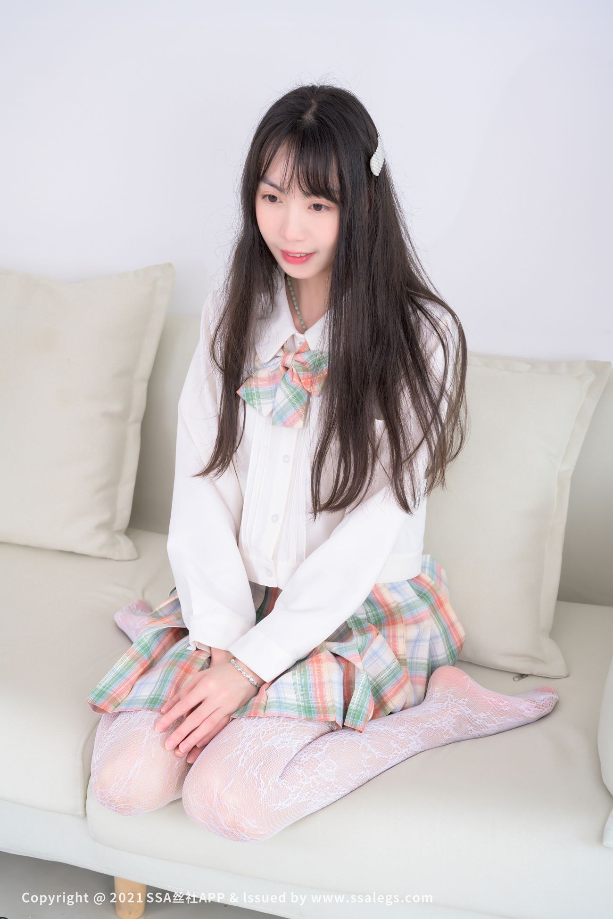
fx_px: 1354
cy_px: 460
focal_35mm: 53
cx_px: 306
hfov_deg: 25.5
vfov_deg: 37.5
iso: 320
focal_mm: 53
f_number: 6.3
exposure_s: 1/160
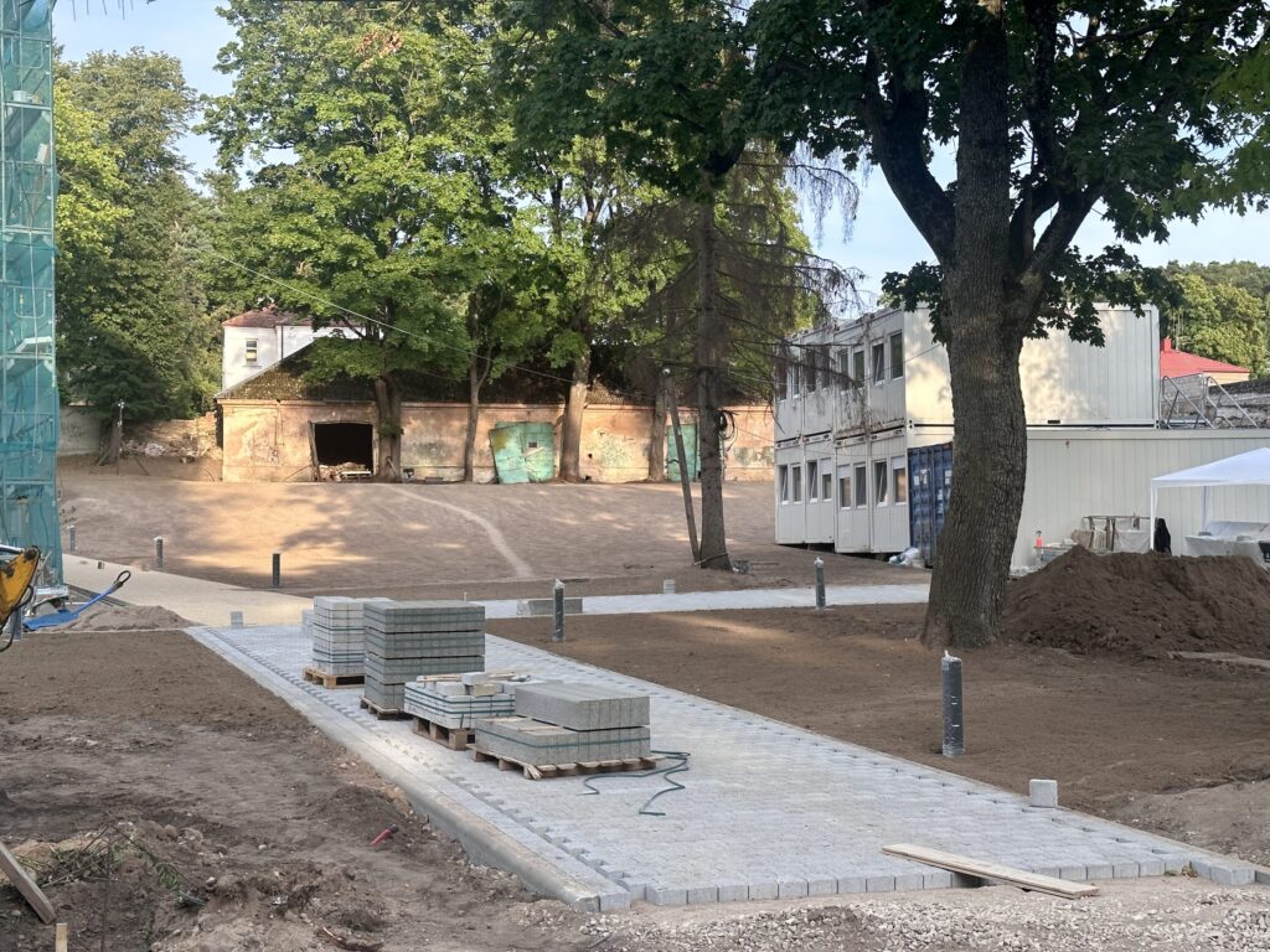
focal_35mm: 48
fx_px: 1761
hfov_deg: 39.7
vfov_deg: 30.3
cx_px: 635
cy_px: 476
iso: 64
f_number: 1.78
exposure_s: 1/627
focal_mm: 6.86
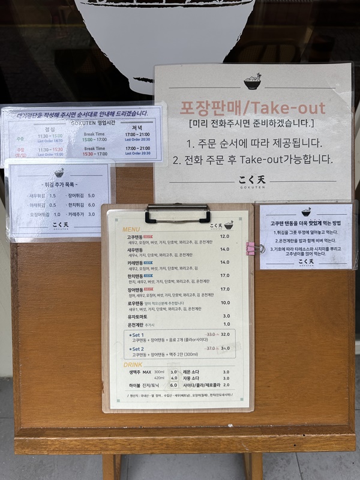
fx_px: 333
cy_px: 240
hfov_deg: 56.8
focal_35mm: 24
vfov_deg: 71.6
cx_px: 180
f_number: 1.78
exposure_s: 1/214
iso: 64
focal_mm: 6.86
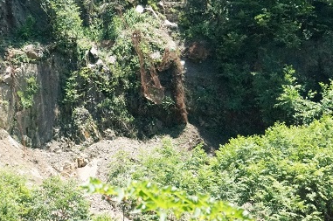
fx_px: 1763
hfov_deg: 10.8
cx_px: 162
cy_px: 89
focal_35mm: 191
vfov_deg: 7.2
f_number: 13
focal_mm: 101.1
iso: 12800
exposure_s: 1/2500
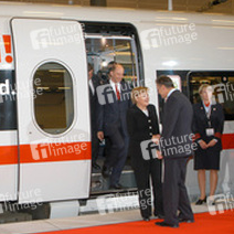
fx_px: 497
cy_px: 119
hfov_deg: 25.8
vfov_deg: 26.5
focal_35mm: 65
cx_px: 29
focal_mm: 24
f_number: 4.5
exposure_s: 1/50
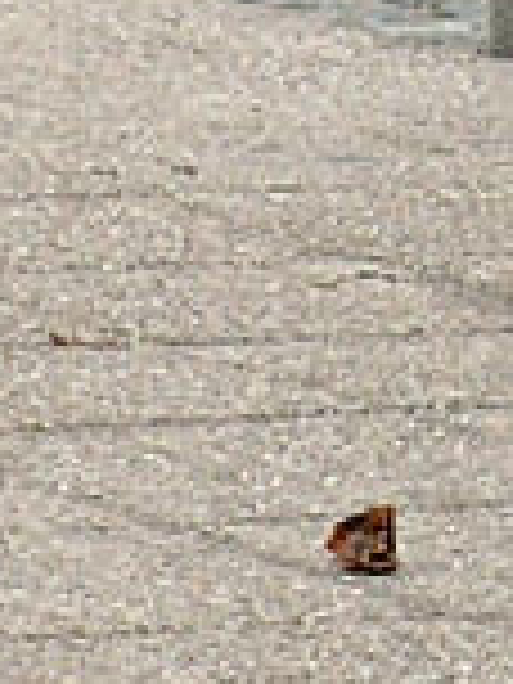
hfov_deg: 2.5
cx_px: -544
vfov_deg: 3.4
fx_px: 11658
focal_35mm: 590
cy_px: 230
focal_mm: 14.1
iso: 100
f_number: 3.6
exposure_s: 1/100
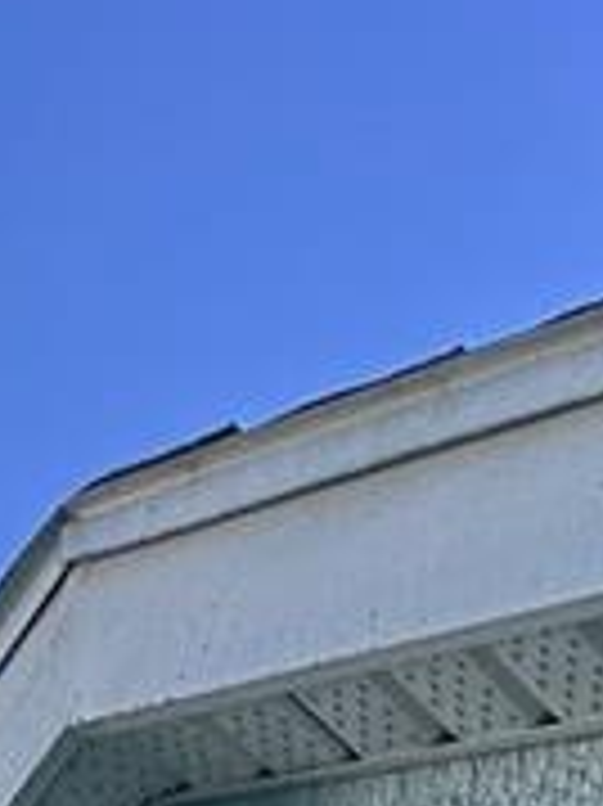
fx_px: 2186
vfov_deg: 11.0
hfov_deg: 15.0
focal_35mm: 94
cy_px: 2517
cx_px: -176
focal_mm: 2.22
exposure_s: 1/224
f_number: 2.2
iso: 40
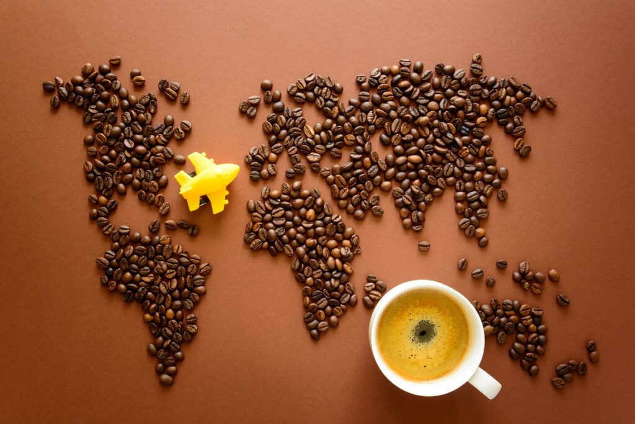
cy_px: 212
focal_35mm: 39
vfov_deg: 34.2
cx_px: 318
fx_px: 688
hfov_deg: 49.5
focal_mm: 26
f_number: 8
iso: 100
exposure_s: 1/3
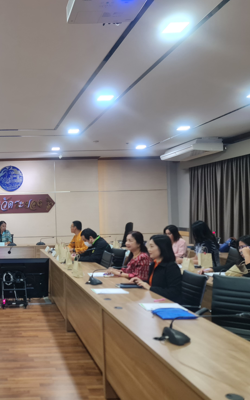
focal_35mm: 36
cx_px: 4
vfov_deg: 54.0
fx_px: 392
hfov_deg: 32.7
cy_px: 204
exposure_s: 1/50
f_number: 1.8
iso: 200
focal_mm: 7
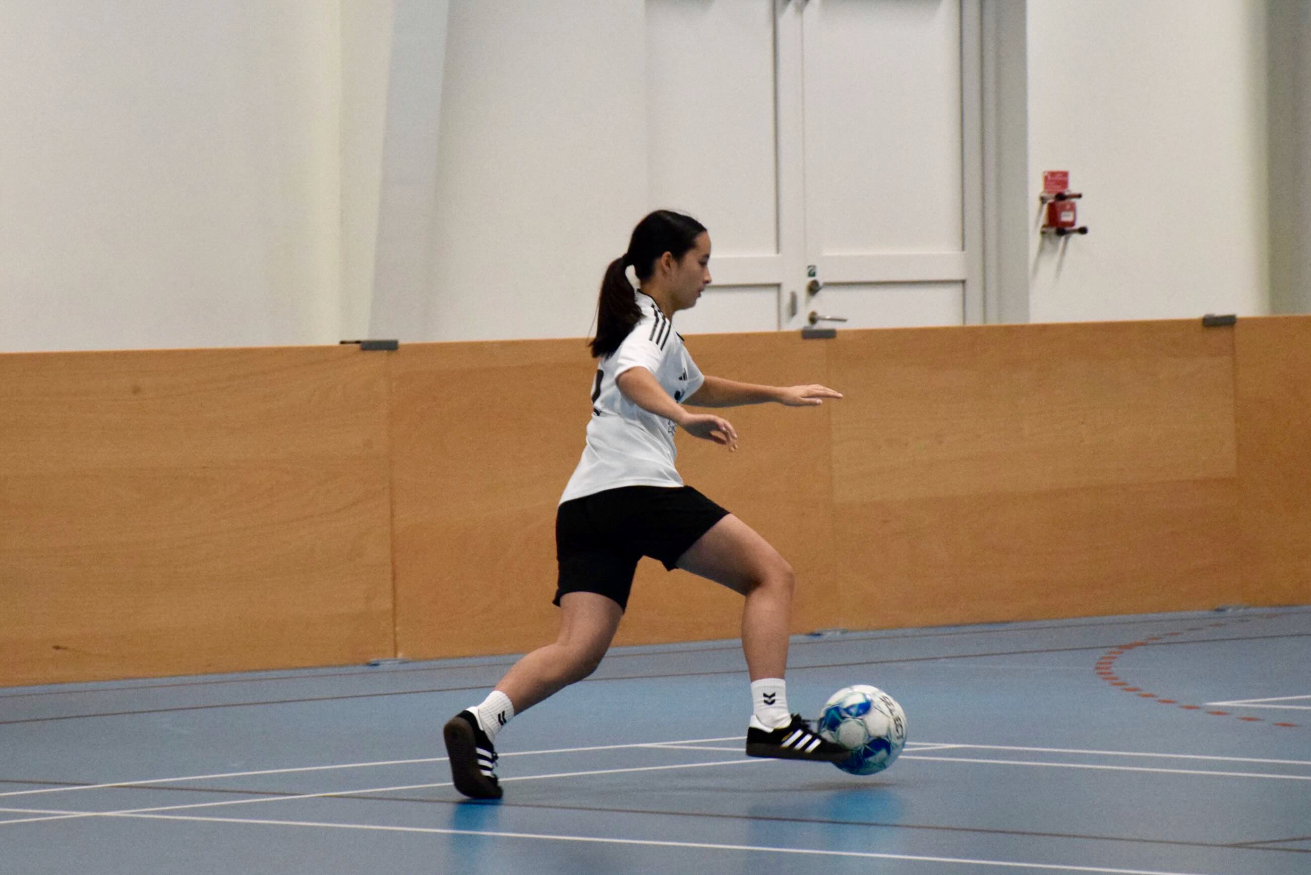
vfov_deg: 8.2
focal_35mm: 168
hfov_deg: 12.2
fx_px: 6118
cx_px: 656
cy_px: 438
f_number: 5.6
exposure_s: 1/250
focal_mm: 112
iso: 3200
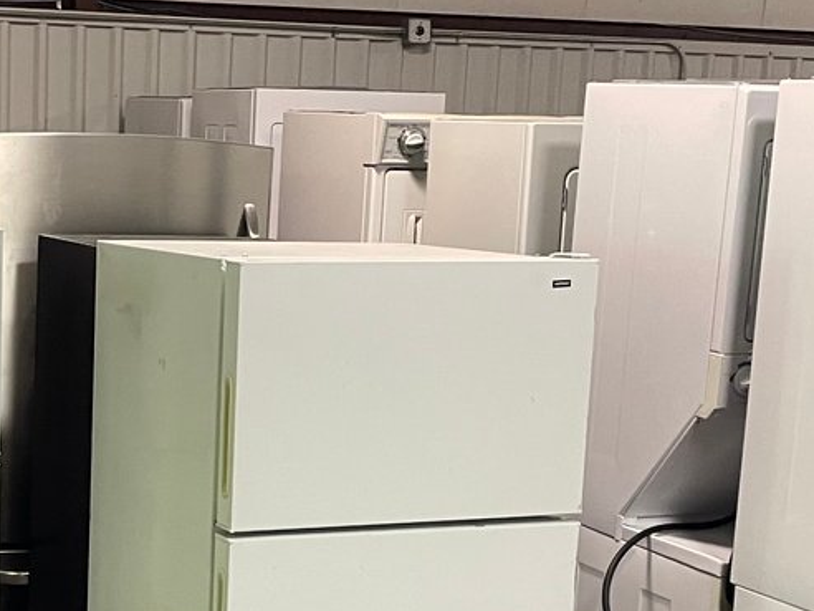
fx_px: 1881
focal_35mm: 80
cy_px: 483
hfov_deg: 23.8
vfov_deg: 18.3
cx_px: 98
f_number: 1.6
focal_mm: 4.2
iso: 200
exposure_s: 1/60
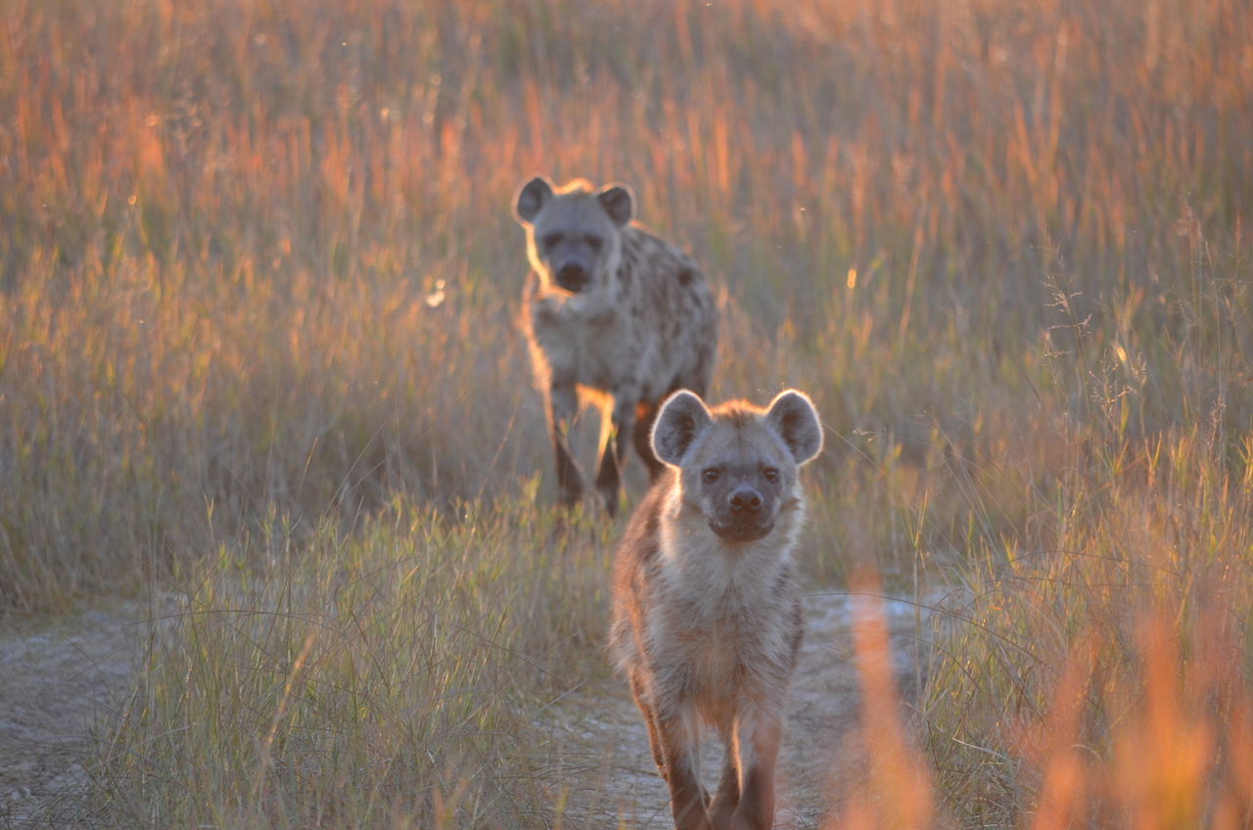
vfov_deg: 3.0
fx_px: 15631
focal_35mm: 450
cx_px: 626
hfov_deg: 4.6
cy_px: 415
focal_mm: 300
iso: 800
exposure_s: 1/200
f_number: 5.6
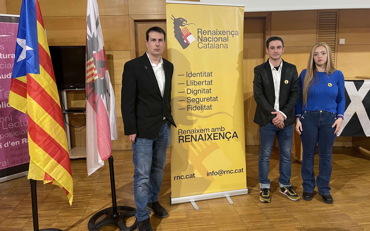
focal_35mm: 28
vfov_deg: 44.4
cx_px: 182
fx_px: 282
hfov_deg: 66.5
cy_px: 97
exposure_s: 1/50
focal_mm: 5.1
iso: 400
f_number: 1.6
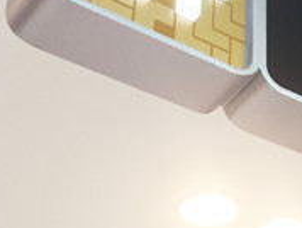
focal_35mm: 104
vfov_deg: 14.2
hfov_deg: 16.9
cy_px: 145
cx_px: 470
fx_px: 909
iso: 50
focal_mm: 4.15
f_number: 2.2
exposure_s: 1/100
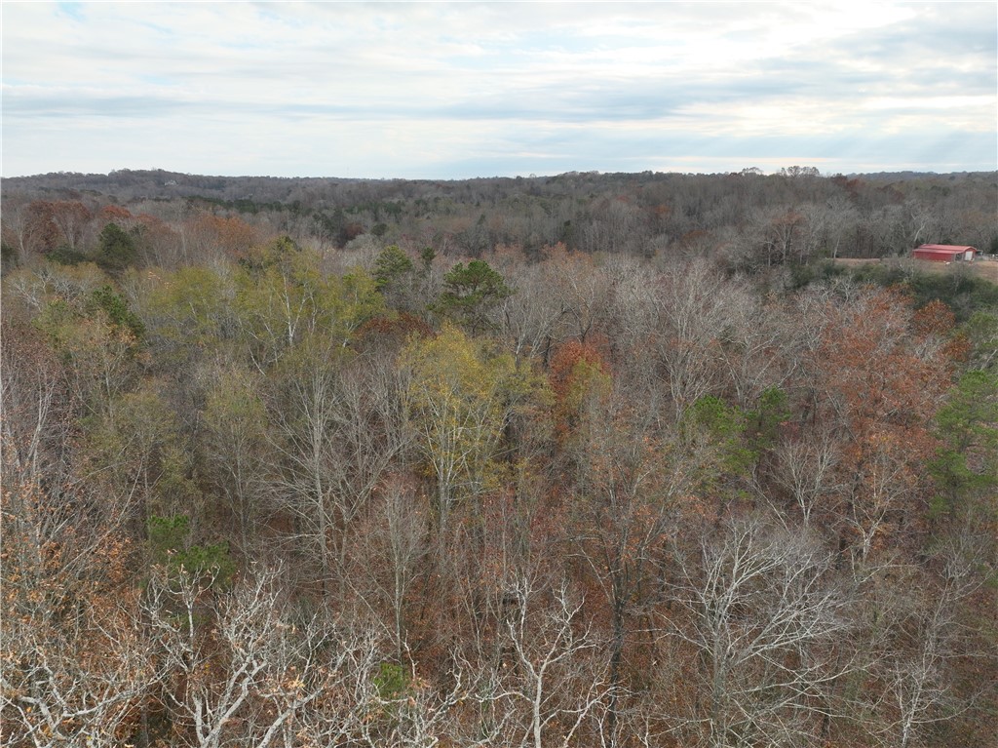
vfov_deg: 56.8
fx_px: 692
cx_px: 499
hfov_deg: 71.6
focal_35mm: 24
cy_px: 374
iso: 420
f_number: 2.8
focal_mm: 12.29
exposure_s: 1/200
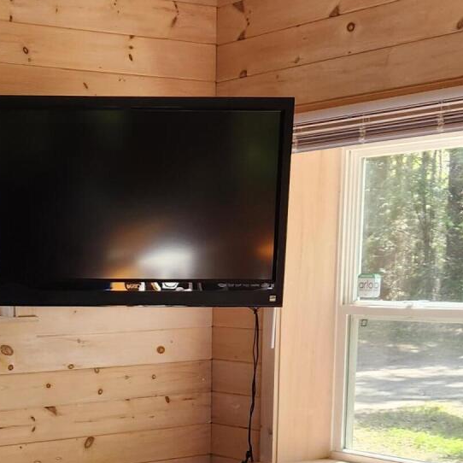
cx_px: 122
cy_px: 526
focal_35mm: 75
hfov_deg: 22.9
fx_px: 1135
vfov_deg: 21.7
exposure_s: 1/180
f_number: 1.8
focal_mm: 5.4
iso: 100
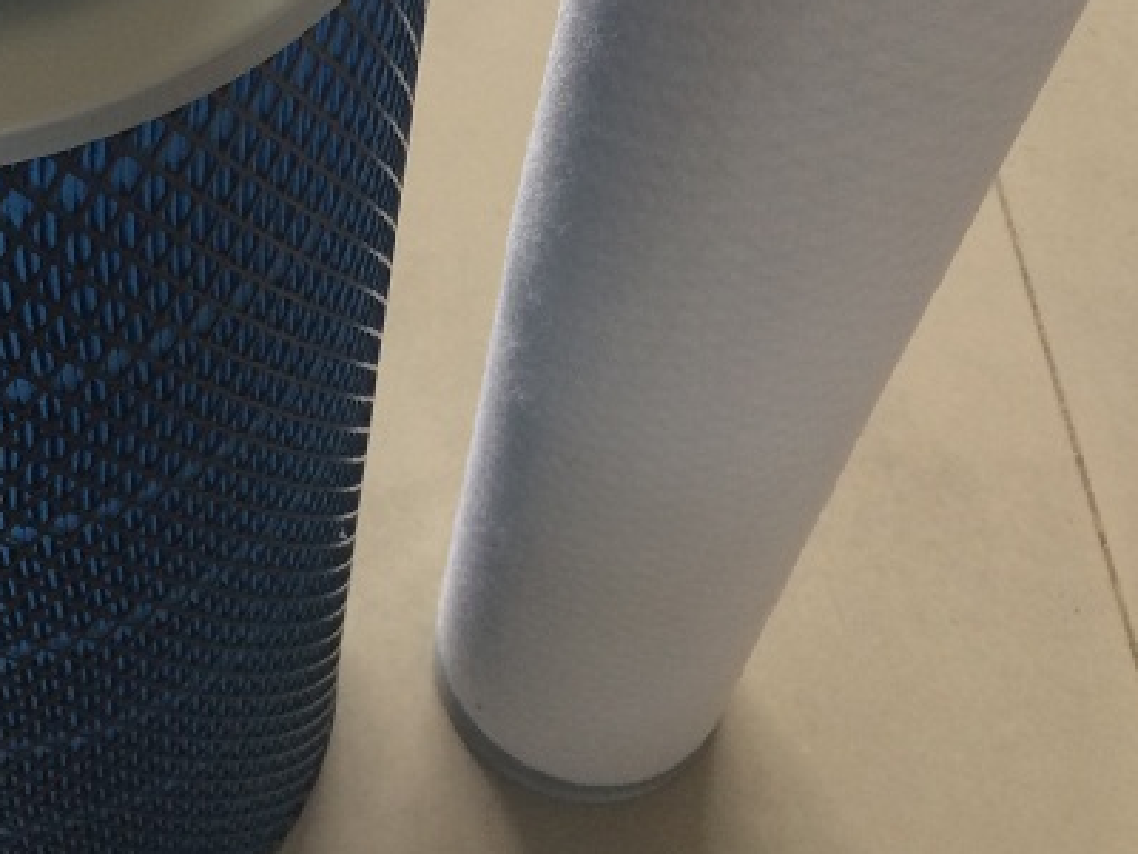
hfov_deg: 32.5
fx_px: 1907
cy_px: 145
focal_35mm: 58
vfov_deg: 24.7
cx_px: 253
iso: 40
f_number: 2.2
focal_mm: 4.15
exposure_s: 1/33
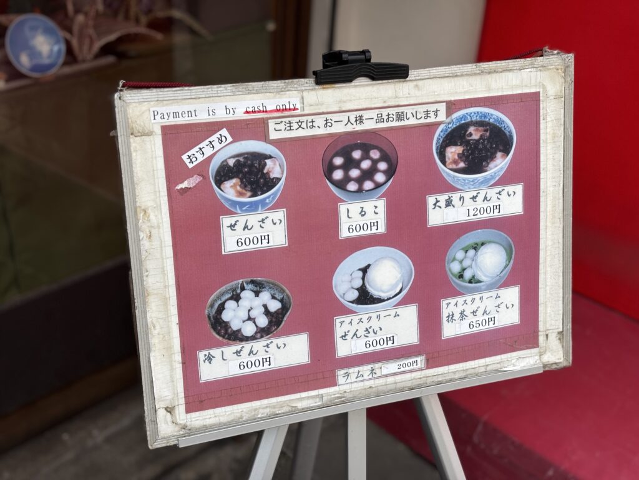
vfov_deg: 28.0
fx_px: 960
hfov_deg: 36.8
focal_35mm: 52
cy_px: 240
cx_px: 320
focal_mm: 5.96
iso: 32
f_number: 1.6
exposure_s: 1/220
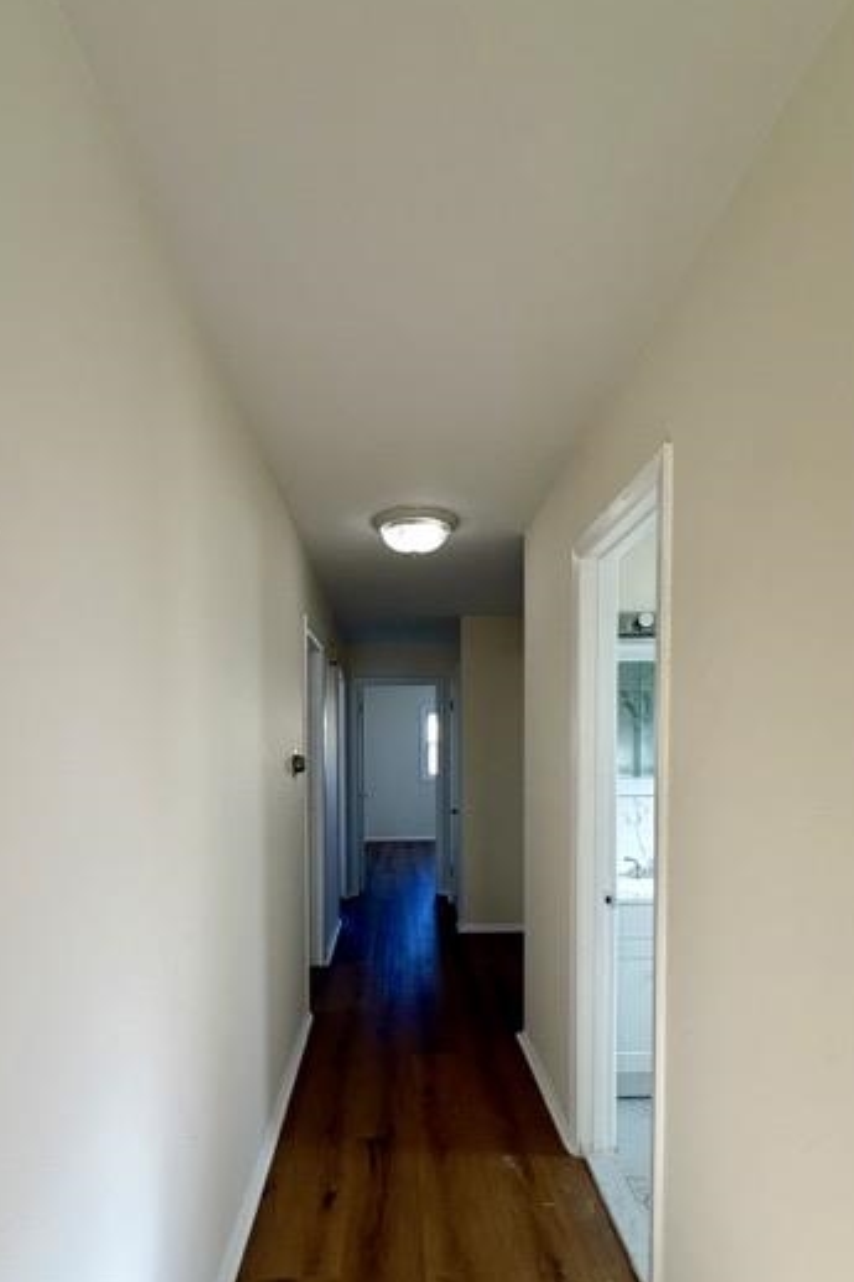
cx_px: 416
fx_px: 641
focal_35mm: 18
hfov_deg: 67.3
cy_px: 777
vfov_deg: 88.7
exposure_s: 1/120
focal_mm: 2.22
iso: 64
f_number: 2.2
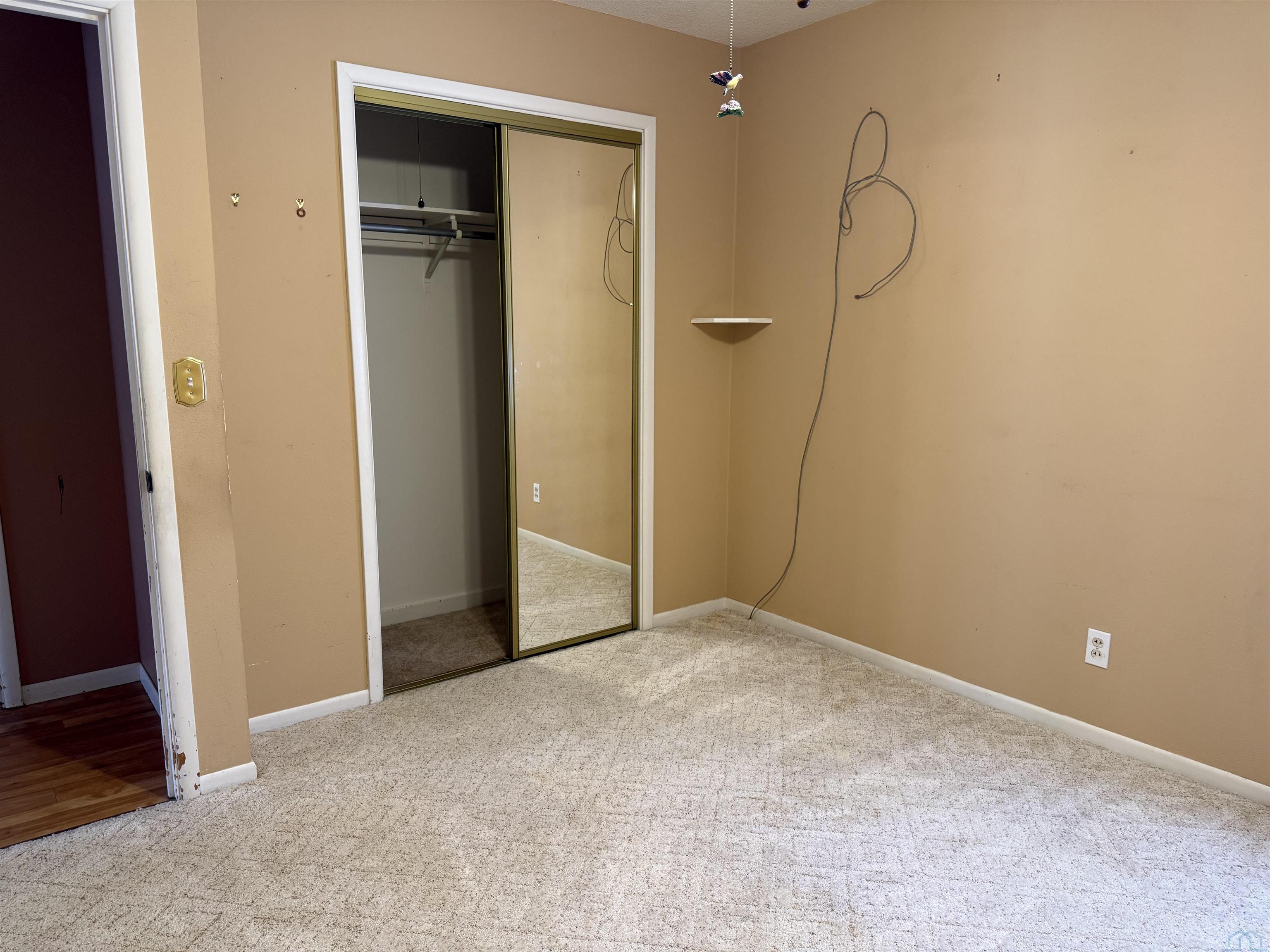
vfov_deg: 56.8
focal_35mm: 24
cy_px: 476
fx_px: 881
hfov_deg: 71.6
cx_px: 635
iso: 250
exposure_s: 1/60
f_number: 1.78
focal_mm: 6.76
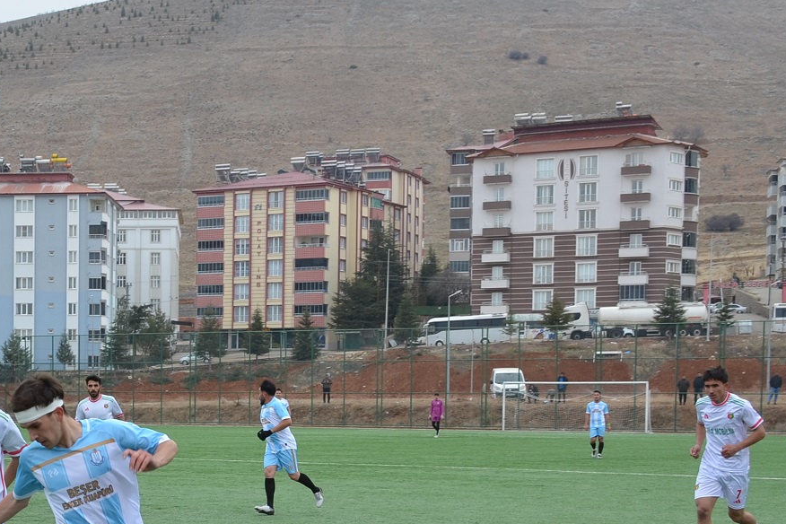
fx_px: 1790
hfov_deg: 23.9
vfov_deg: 16.4
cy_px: 478
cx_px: 38
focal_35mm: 82
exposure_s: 1/250
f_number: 8
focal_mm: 24
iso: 200
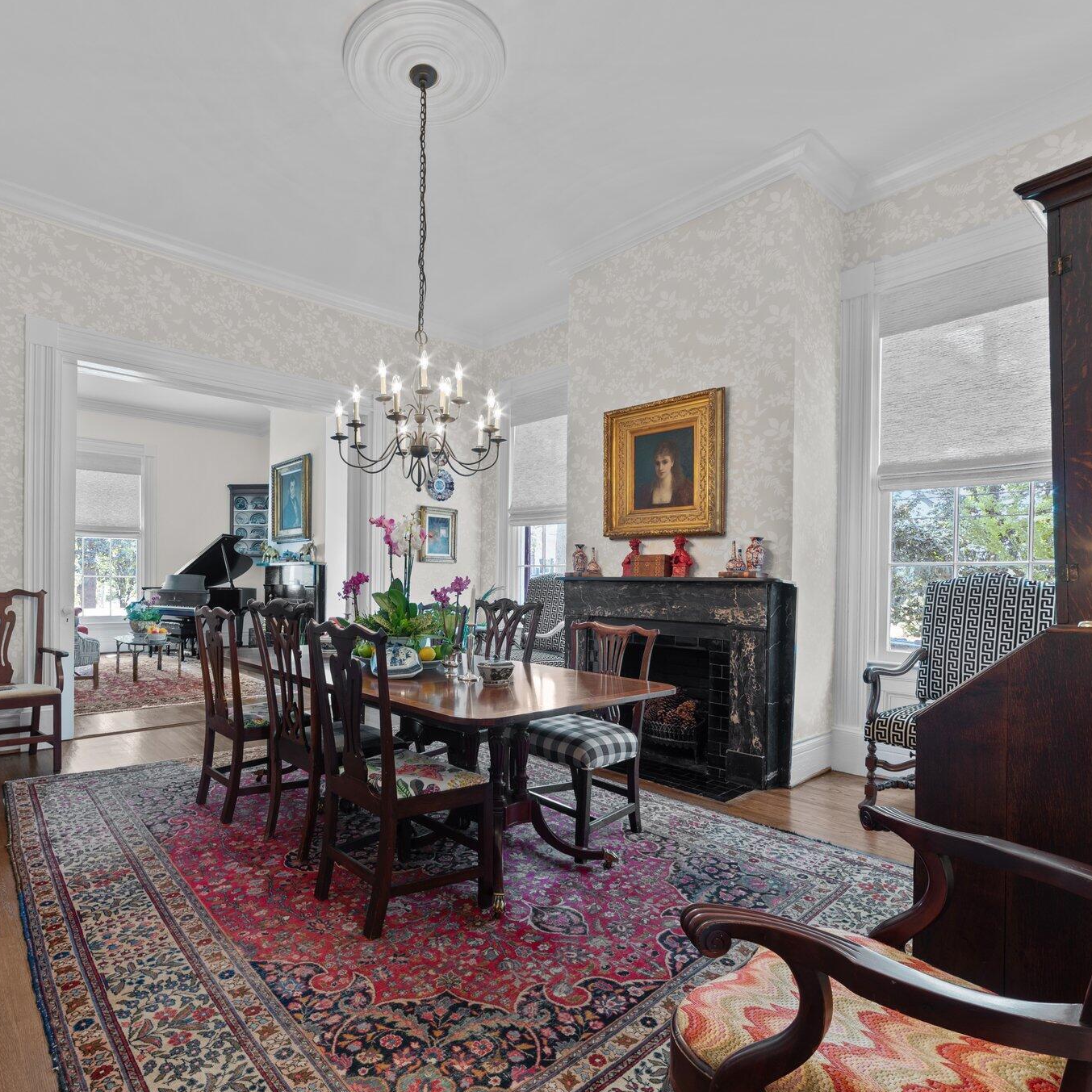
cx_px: 418
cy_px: 546
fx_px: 642
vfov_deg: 80.7
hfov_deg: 79.4
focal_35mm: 18
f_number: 8
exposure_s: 1.3
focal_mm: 14
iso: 250
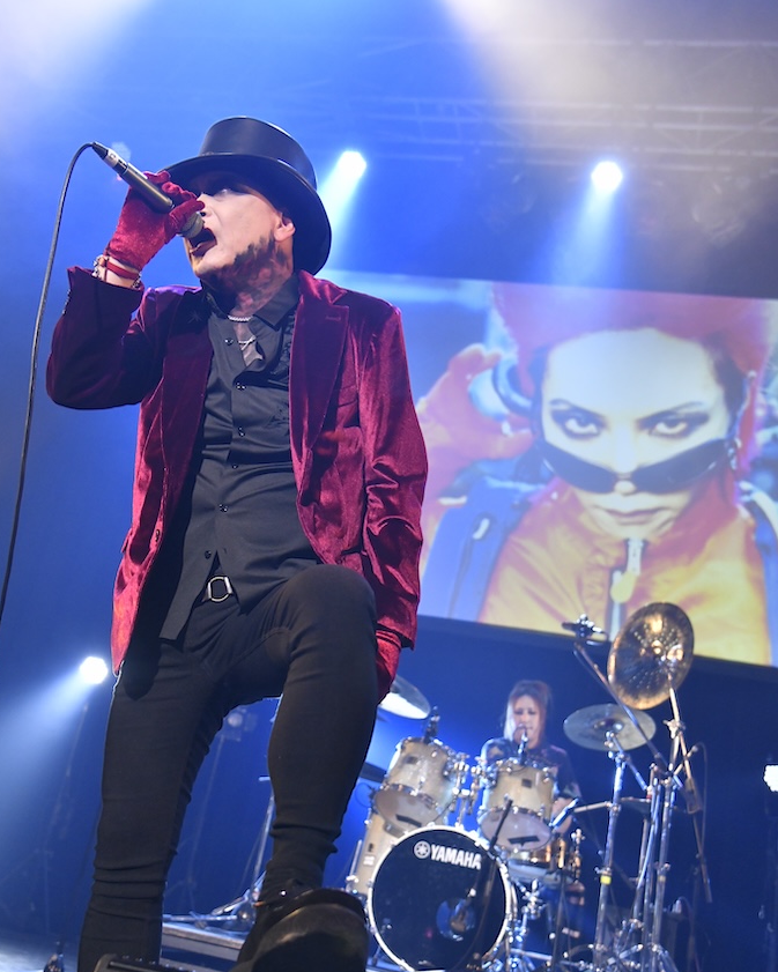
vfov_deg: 45.8
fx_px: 1151
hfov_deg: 37.3
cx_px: 387
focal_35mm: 40
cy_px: 490
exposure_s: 1/250
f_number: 4.5
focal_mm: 35
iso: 3200
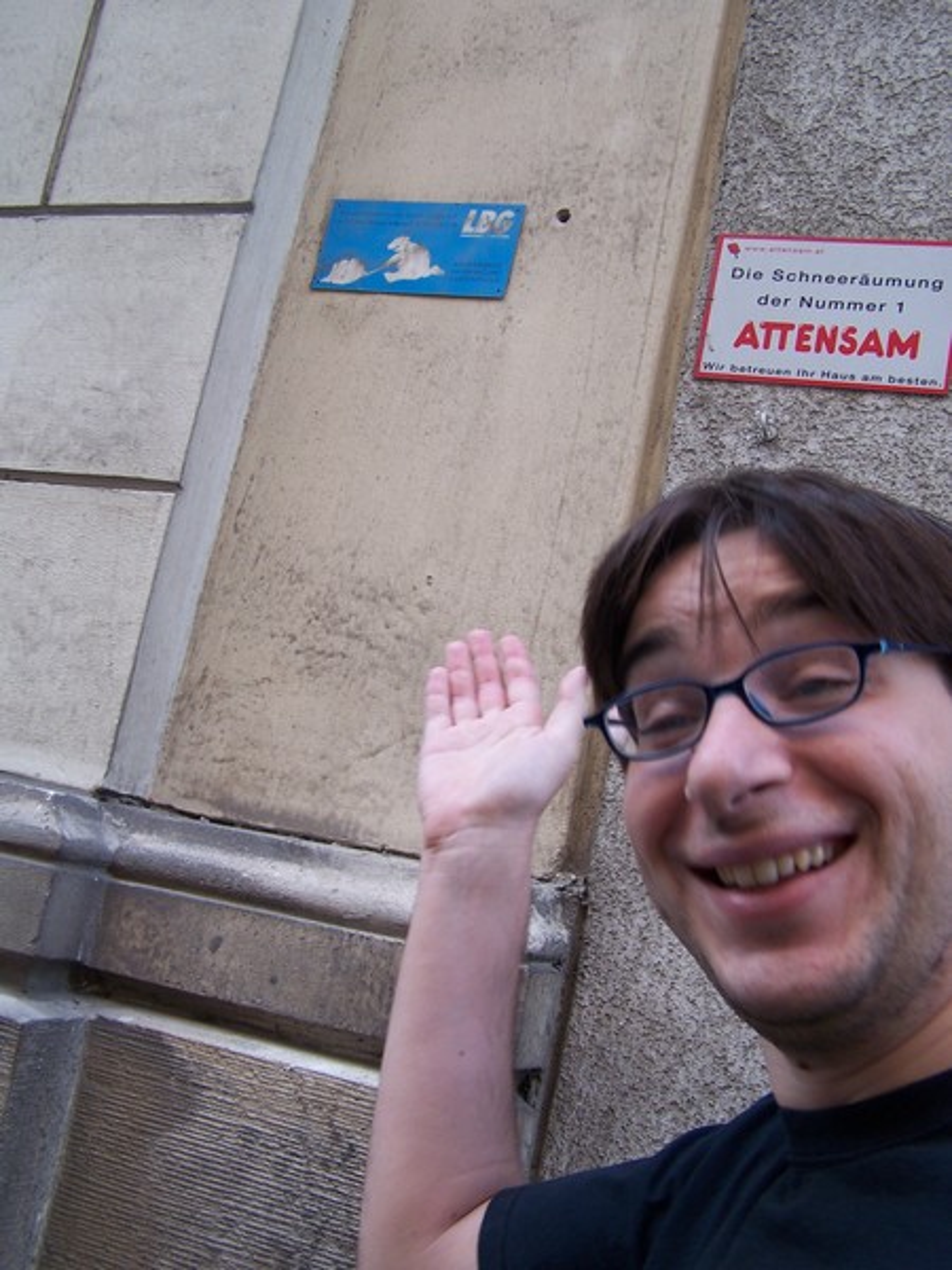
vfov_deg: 49.0
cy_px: 635
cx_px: 476
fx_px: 1393
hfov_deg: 37.7
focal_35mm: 38
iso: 80
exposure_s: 1/30
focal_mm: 6.3
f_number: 2.8
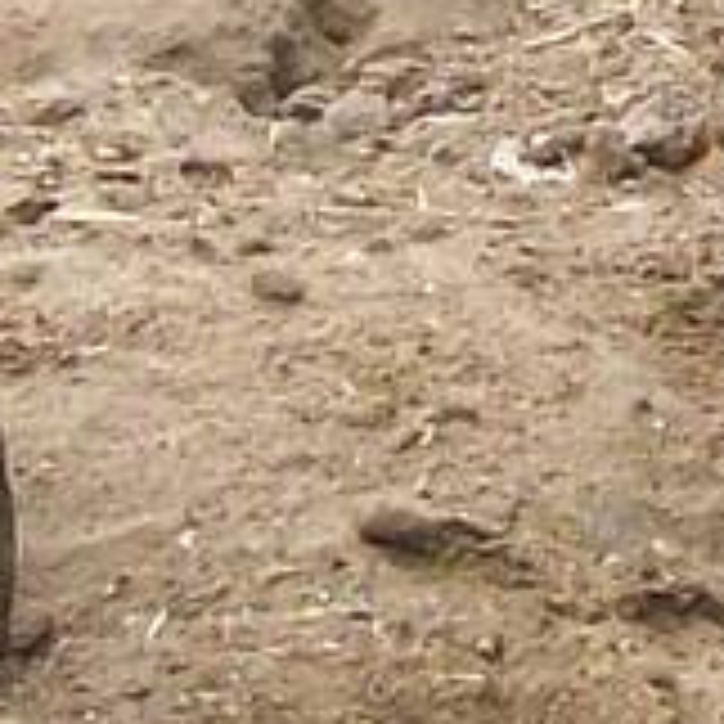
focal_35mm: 316
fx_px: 7477
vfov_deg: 5.5
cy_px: -153
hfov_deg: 5.5
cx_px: 863
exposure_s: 1/165
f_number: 2.7
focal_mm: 6
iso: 80
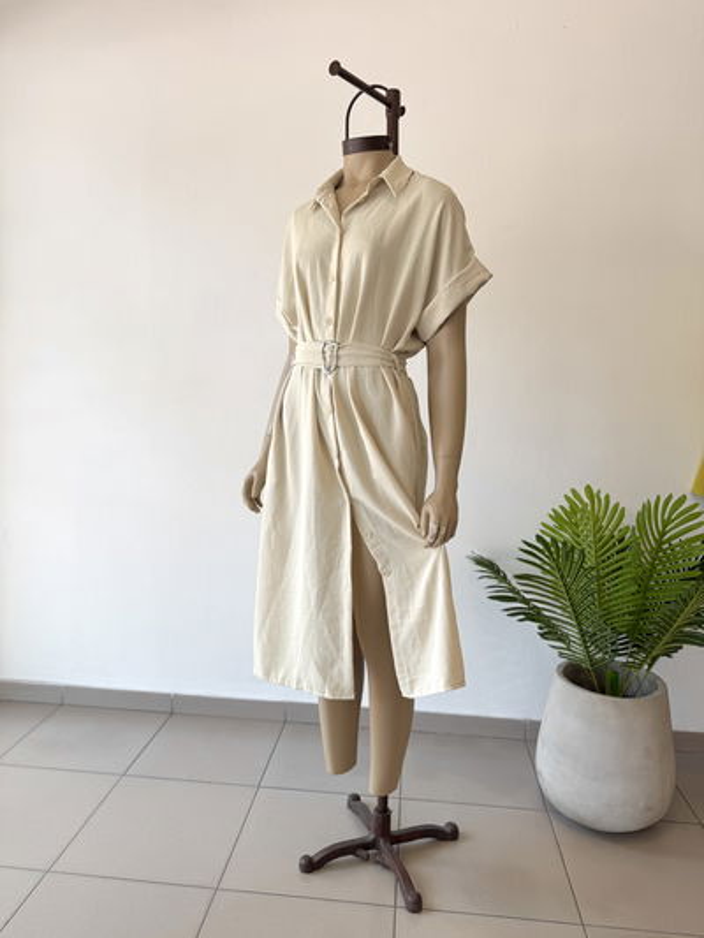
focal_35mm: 24
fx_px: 651
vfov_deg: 71.6
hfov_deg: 56.8
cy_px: 469
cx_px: 352
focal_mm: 6.76
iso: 64
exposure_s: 1/140
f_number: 1.78
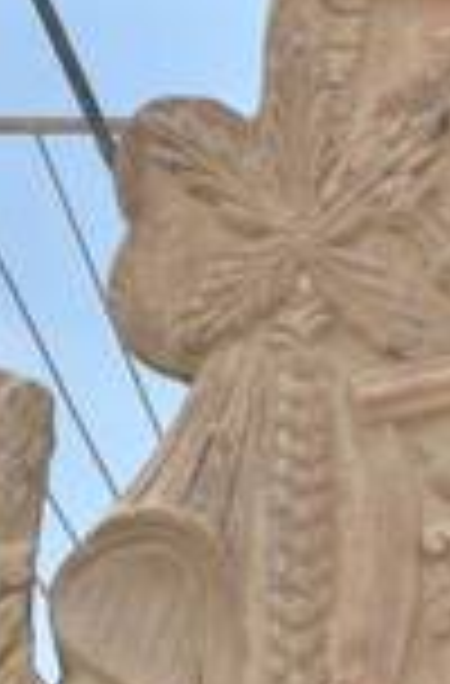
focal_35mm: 727
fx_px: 13762
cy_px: 666
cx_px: 601
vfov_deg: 2.8
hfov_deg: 1.9
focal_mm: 105
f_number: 9
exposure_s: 1/200
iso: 100
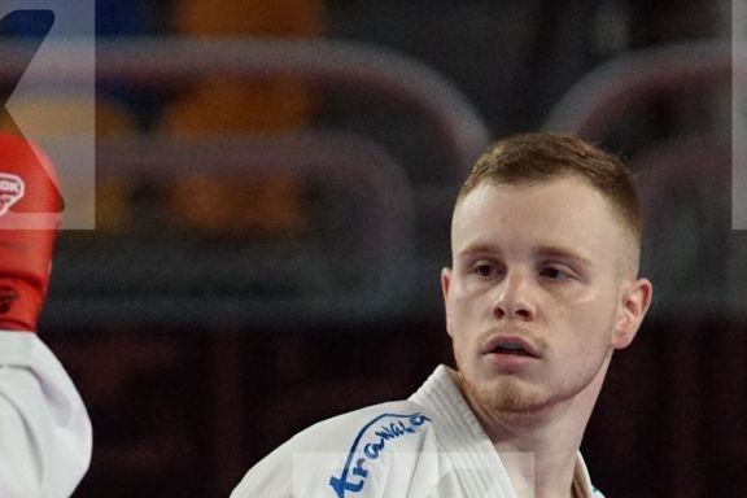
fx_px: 14586
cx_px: -26
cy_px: 571
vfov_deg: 2.0
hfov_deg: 2.9
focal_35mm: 703
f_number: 3.2
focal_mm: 150
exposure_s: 1/2000
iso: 3200
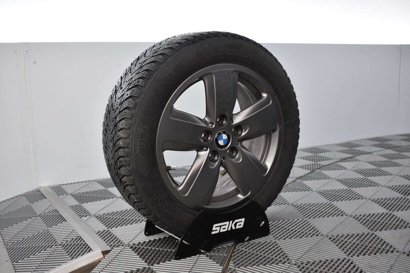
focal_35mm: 38
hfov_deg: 51.3
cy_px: 136
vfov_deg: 35.5
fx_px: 427
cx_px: 205
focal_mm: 25
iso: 1000
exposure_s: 1/40
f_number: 4
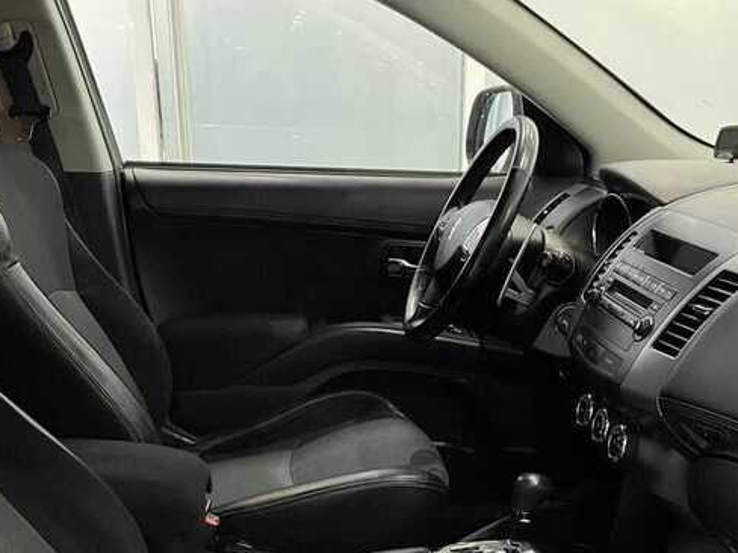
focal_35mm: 48
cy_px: 484
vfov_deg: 29.2
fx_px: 1023
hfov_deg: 39.5
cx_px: 296
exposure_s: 1/25
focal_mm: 4.2
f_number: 1.6
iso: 640
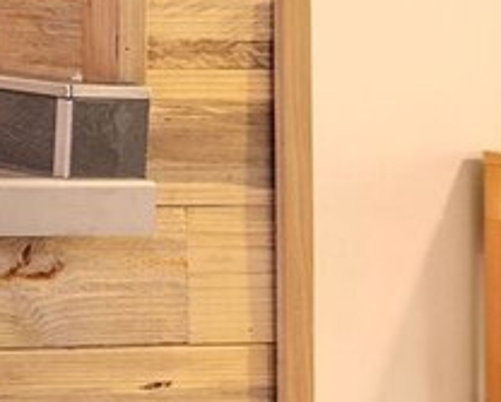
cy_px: -114
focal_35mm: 107
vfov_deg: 13.9
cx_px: -1531
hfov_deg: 8.0
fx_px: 1589
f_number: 5
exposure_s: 1/2.5
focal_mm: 14
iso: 400
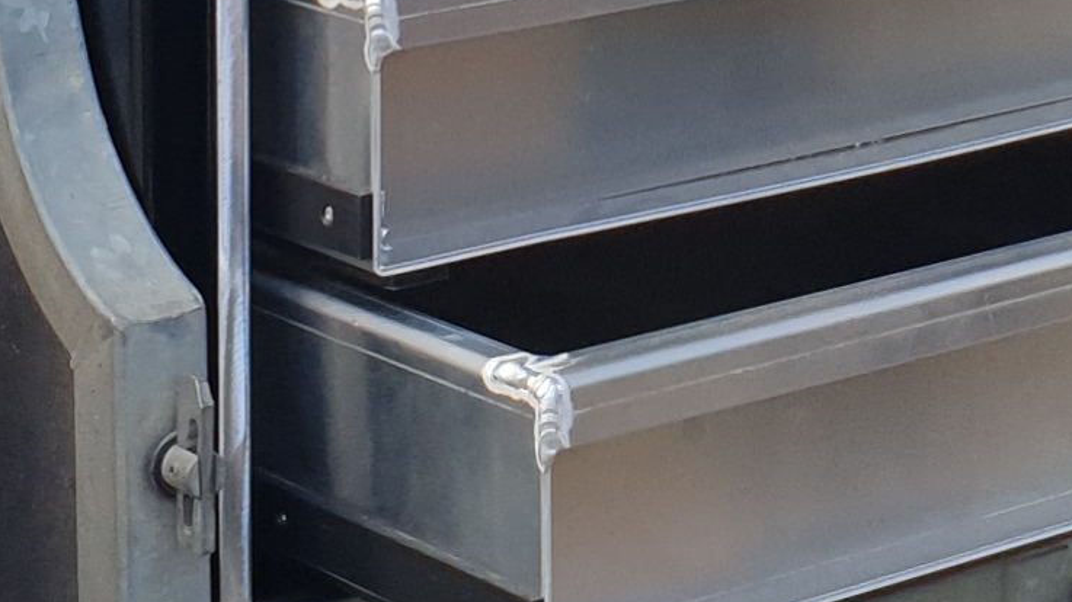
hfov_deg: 13.4
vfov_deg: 7.5
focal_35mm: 155
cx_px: 1347
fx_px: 4404
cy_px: -627
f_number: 2.4
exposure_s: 1/345
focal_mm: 4.3
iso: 50
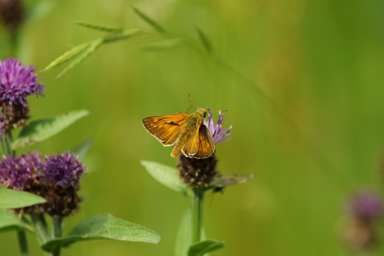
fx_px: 2879
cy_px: 128
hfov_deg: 7.6
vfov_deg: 5.1
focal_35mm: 270
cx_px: 192
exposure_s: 1/320
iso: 160
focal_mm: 180
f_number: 5.6
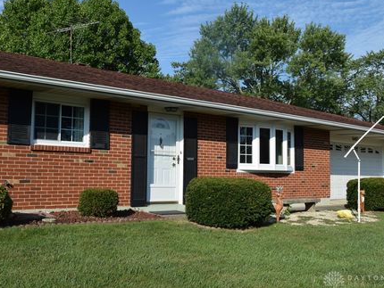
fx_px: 428
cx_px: 178
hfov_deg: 48.3
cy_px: 141
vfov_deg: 37.2
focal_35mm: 39
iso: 200
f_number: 10
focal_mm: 23
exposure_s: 1/400
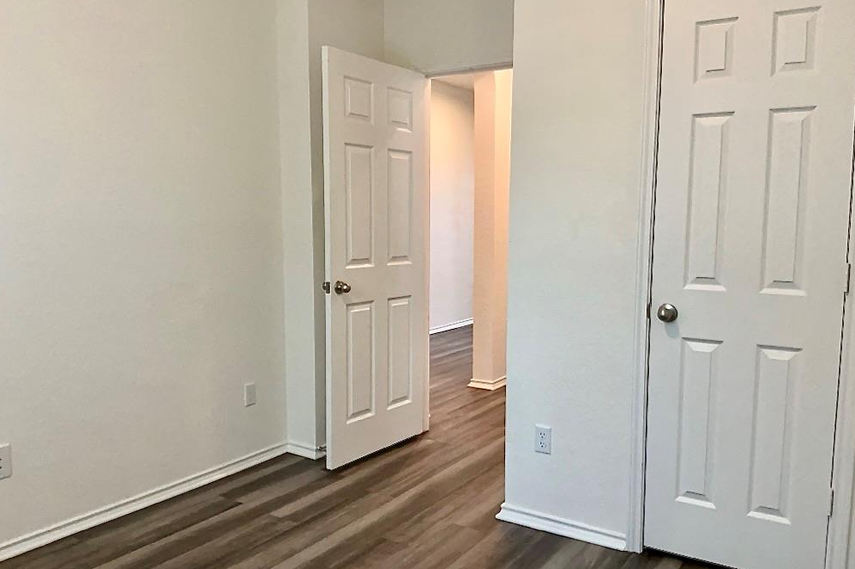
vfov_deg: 44.9
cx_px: 434
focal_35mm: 29
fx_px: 689
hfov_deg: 63.7
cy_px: 296
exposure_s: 1/100
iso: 160
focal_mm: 3
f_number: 1.8
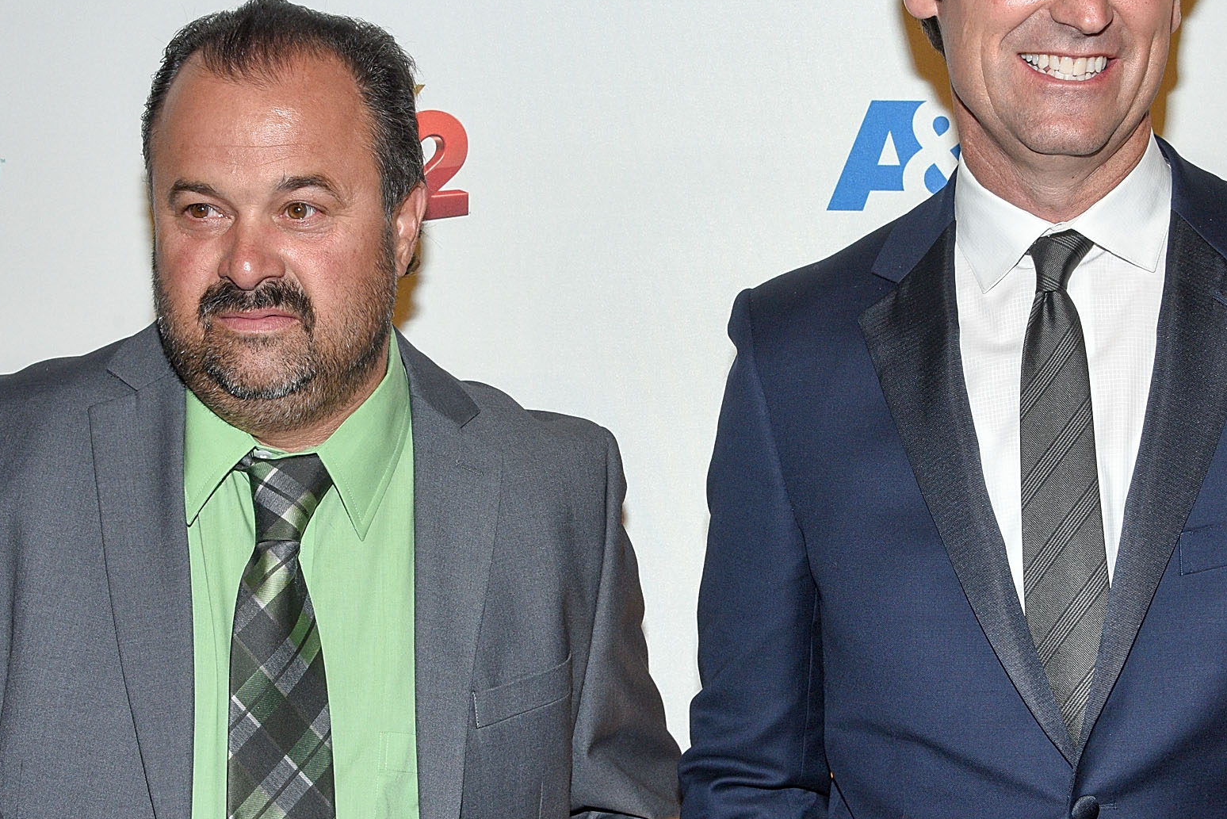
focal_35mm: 93
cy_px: 459
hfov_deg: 21.9
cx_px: 758
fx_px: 3170
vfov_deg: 14.7
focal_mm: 48
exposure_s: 1/250
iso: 800
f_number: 11
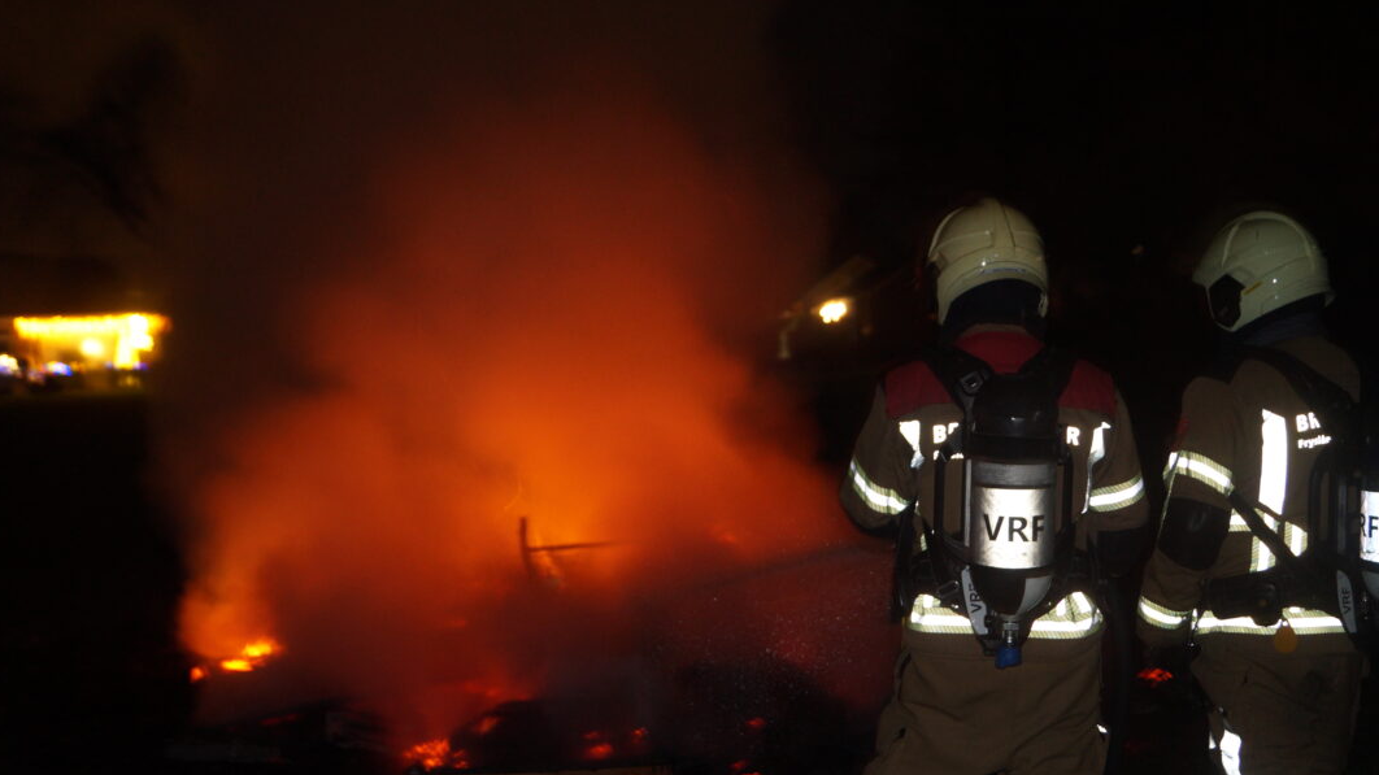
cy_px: 434
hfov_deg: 42.9
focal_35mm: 48
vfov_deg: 24.9
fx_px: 1755
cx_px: 690
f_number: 4.5
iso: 800
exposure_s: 1
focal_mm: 30
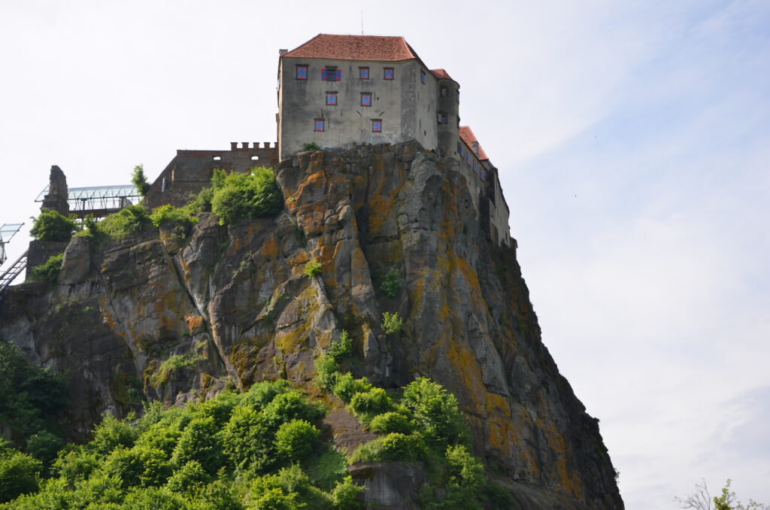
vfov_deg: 18.8
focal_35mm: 72
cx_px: 385
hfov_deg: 28.1
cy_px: 255
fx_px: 1537
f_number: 9
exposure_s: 1/250
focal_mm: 48
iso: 100
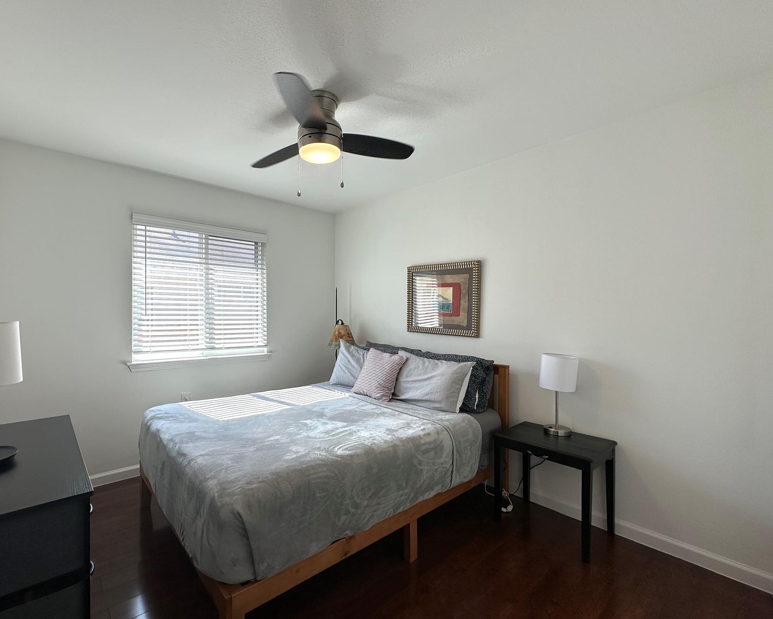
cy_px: 317
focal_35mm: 16
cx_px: 332
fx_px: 366
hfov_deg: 92.5
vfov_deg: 80.4
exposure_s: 1/237
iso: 40
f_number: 2.2
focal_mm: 2.22
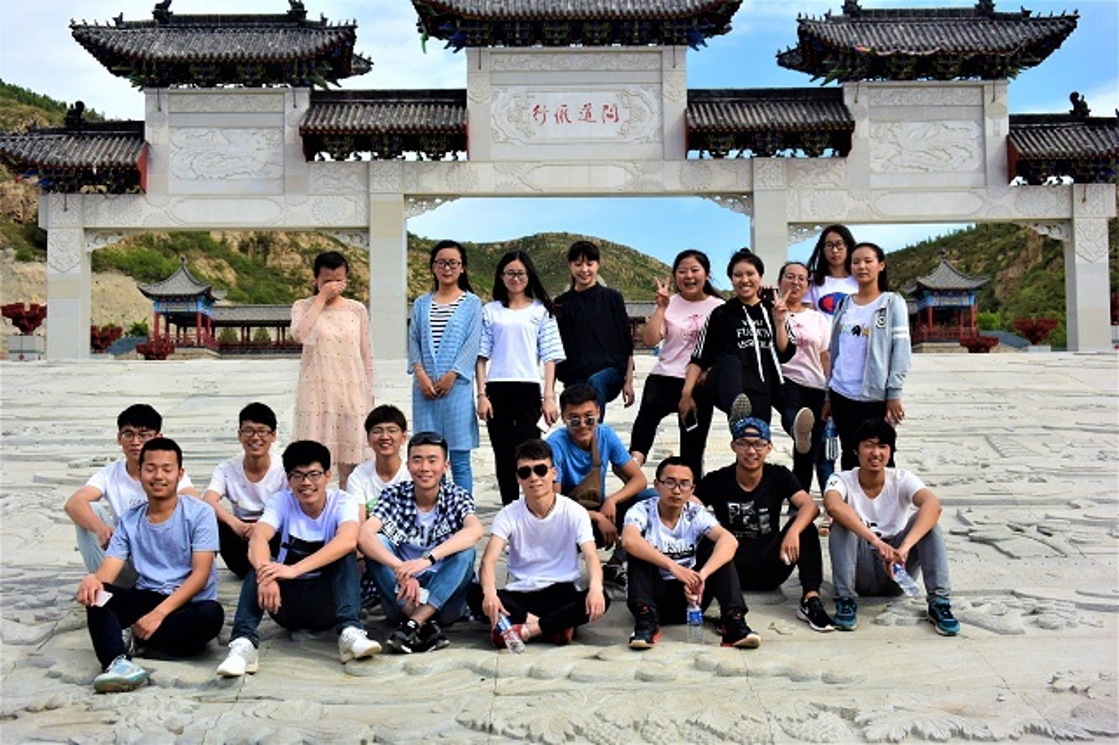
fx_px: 1429
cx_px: 560
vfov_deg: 29.2
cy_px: 372
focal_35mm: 46
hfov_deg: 42.8
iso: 160
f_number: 4.5
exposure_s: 1/640
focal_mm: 17.2
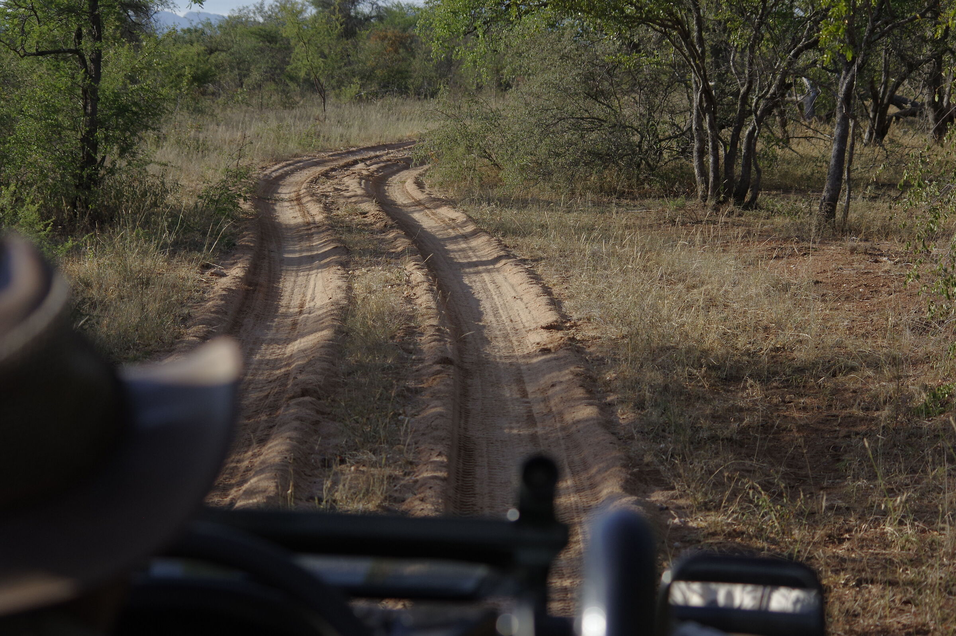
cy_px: 318
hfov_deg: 21.7
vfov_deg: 14.5
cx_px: 478
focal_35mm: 94
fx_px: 2494
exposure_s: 1/2500
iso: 500
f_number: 5.6
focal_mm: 62.5
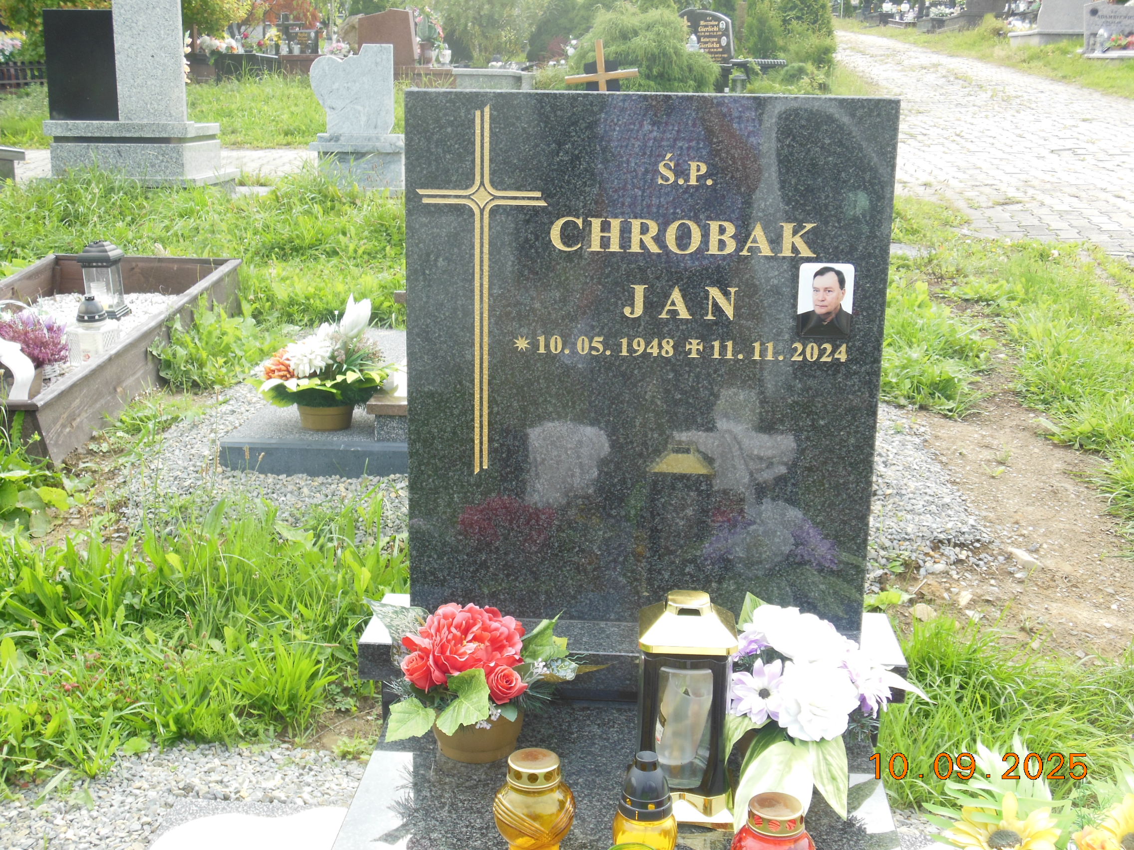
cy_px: 425
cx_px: 567
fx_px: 1409
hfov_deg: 43.9
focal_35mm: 43
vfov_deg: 33.6
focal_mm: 7.7
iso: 125
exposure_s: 1/200
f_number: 3.8
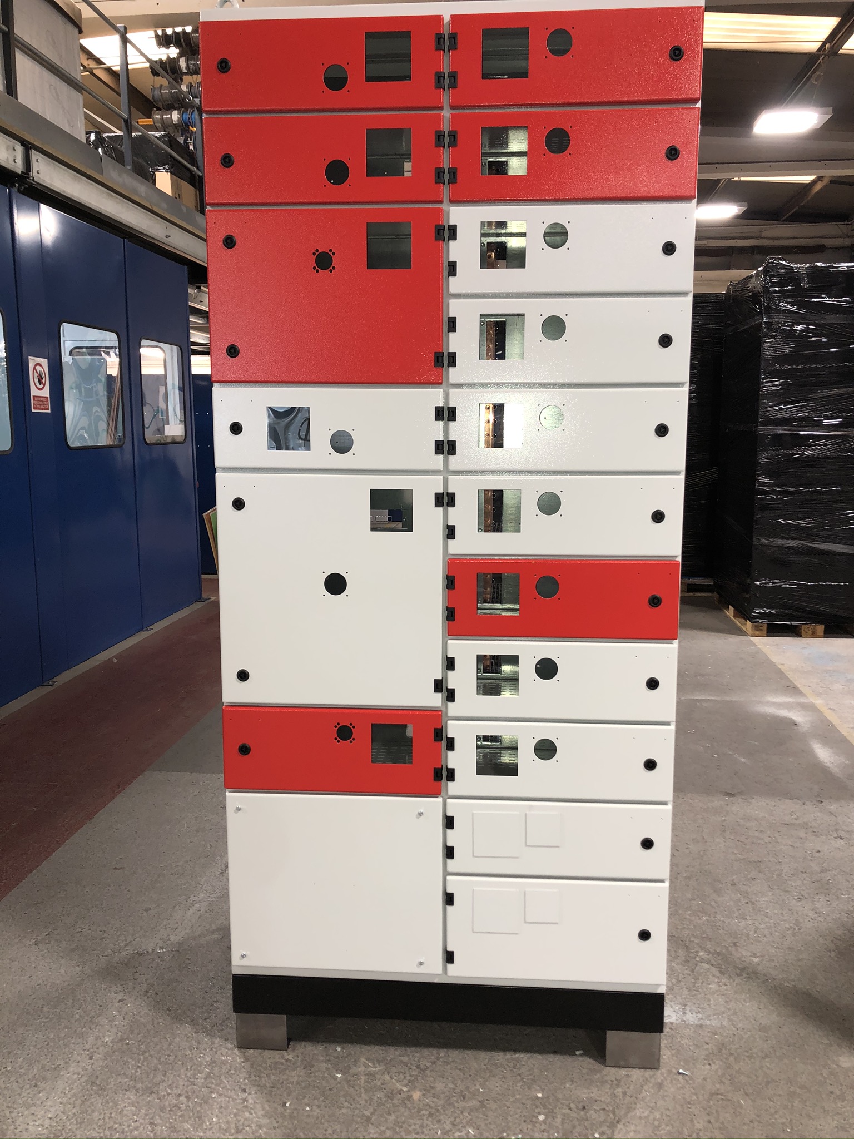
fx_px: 921
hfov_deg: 49.7
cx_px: 427
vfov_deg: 63.4
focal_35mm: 28
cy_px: 570
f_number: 1.8
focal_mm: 3.99
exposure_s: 1/23
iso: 40
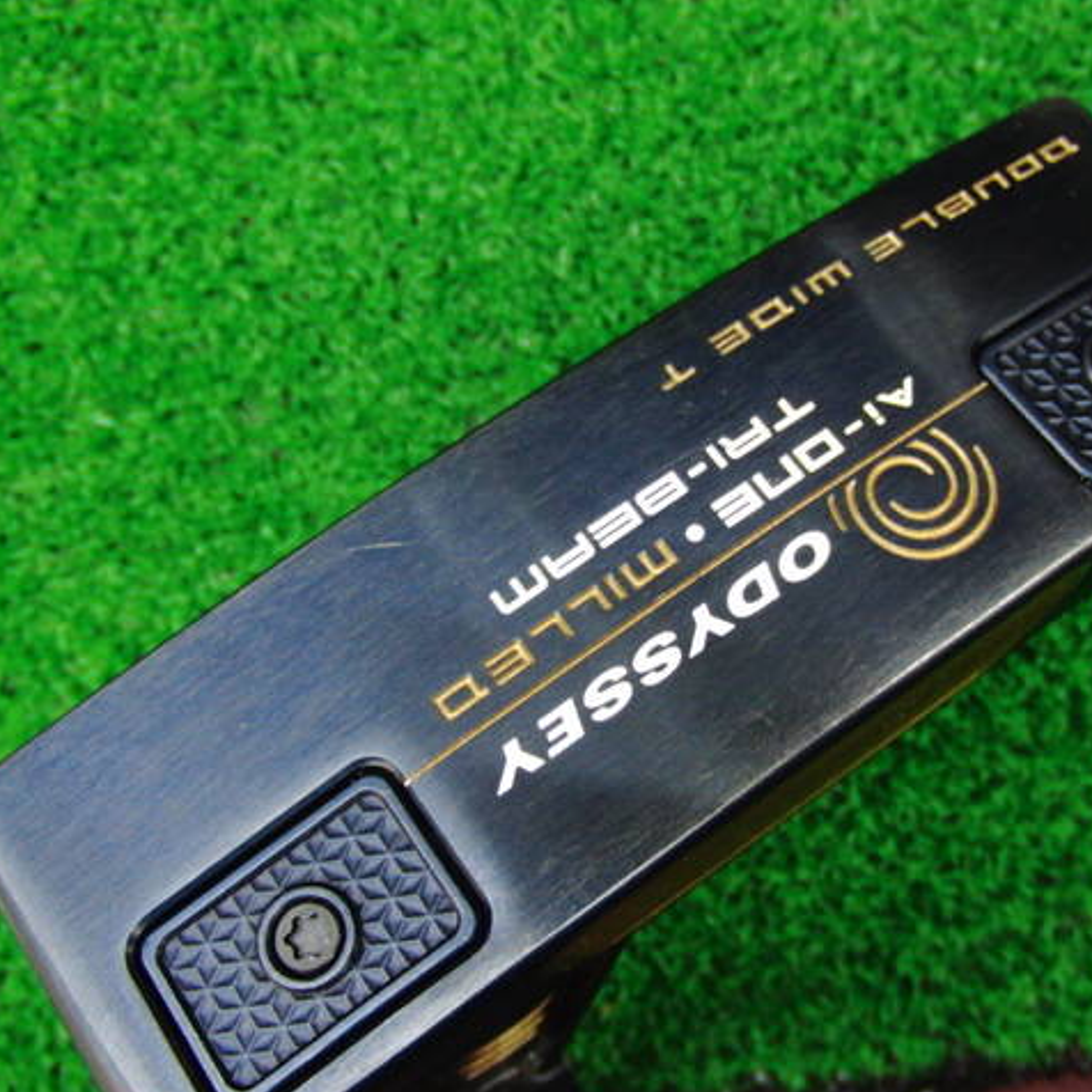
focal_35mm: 44
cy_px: 548
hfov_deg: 38.1
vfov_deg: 38.3
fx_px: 1570
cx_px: 677
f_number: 3.6
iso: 400
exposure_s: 1/25
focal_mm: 6.42
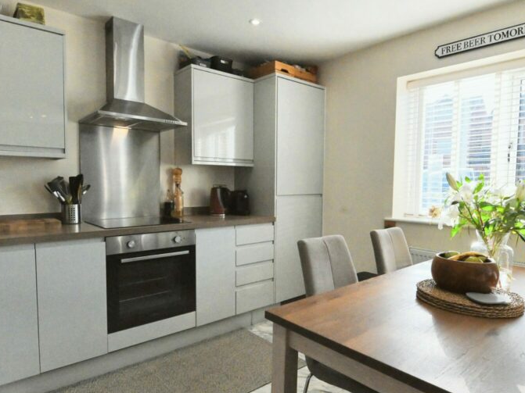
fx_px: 334
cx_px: 269
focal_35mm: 22
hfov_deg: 76.4
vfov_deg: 61.1
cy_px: 203
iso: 6400
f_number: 10
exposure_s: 1/1250
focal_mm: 15
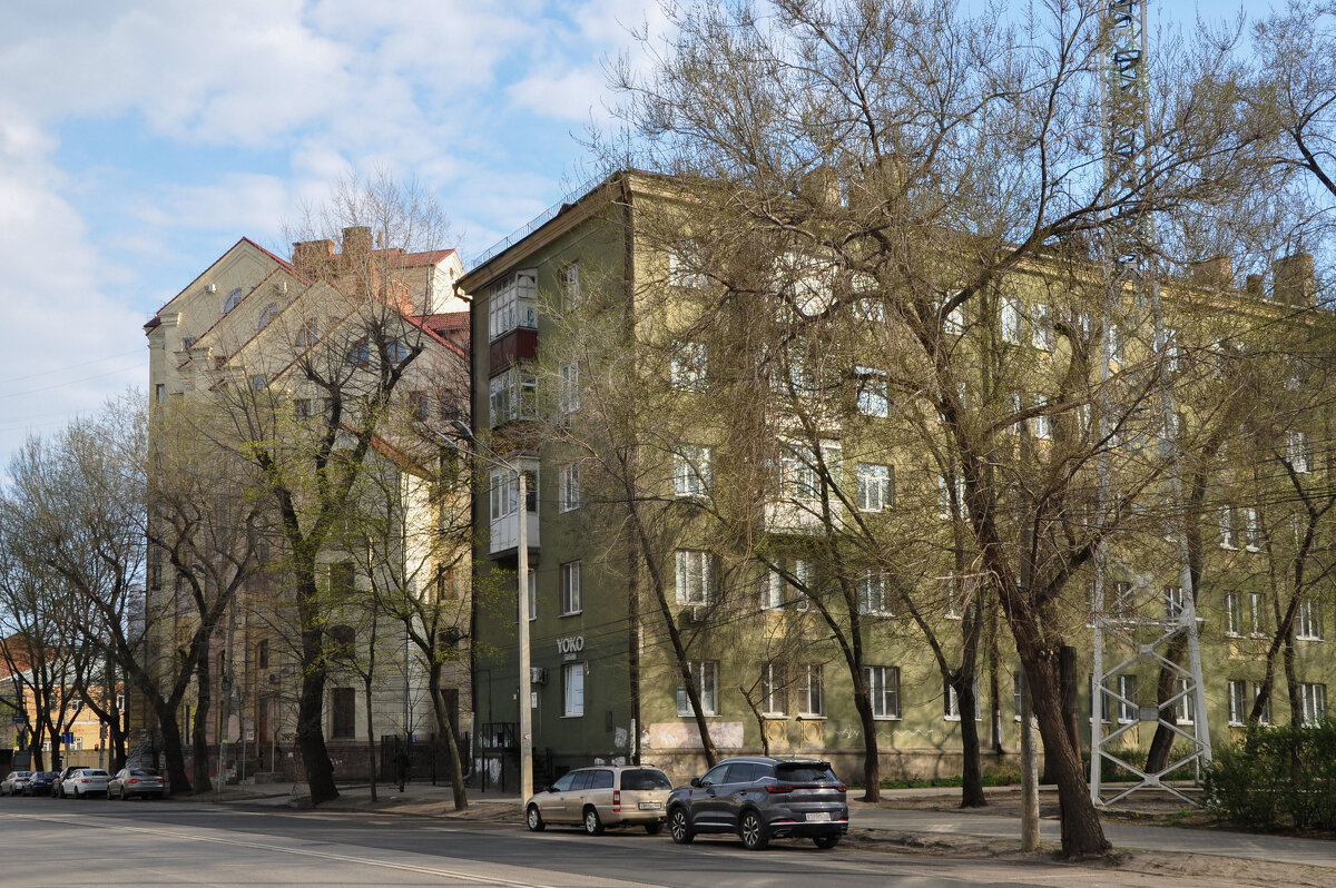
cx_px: 668
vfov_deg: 34.2
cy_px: 444
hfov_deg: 49.6
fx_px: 1446
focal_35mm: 39
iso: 400
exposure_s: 1/200
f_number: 10
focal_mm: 26
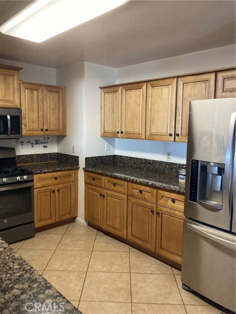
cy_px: 157
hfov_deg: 49.7
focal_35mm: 28
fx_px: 255
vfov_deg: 63.4
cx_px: 118
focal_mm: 3.99
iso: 320
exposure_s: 1/40
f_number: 1.8
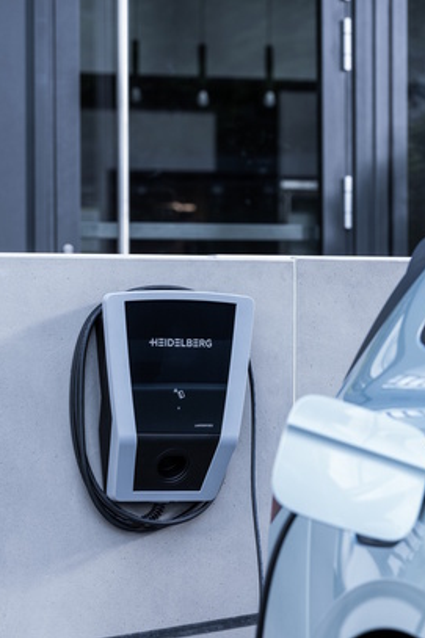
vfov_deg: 11.4
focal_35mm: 181
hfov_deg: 7.6
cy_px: 319
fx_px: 3208
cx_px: 274
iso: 200
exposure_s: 1/200
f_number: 4.5
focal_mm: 120
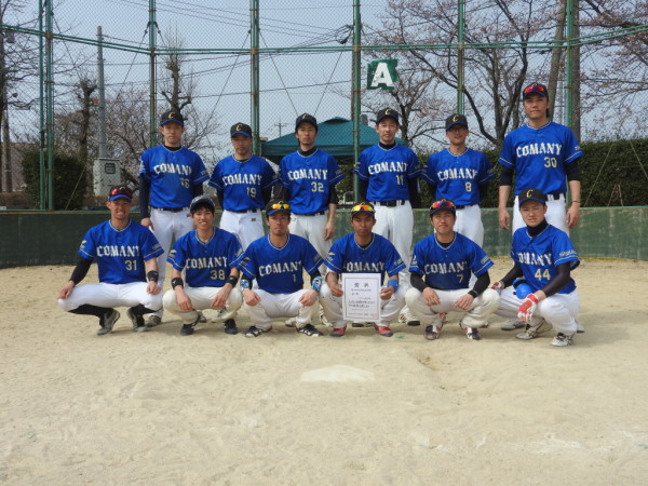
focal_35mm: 35
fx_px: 655
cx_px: 324
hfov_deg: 52.6
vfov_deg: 40.7
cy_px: 243
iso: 100
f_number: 3.8
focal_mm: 6.3
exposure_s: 1/1250
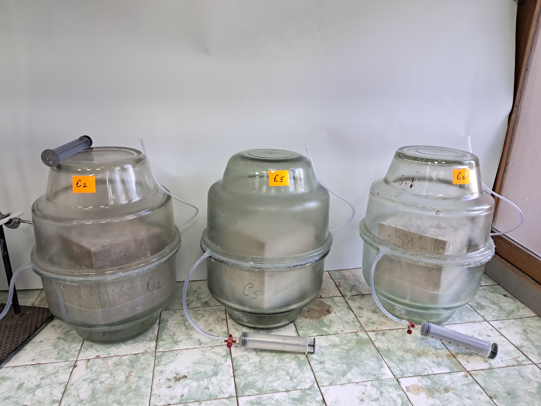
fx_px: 422
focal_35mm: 27
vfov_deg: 51.4
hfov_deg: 65.3
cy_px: 203
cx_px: 270
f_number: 1.8
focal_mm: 4
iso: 200
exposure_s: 1/50
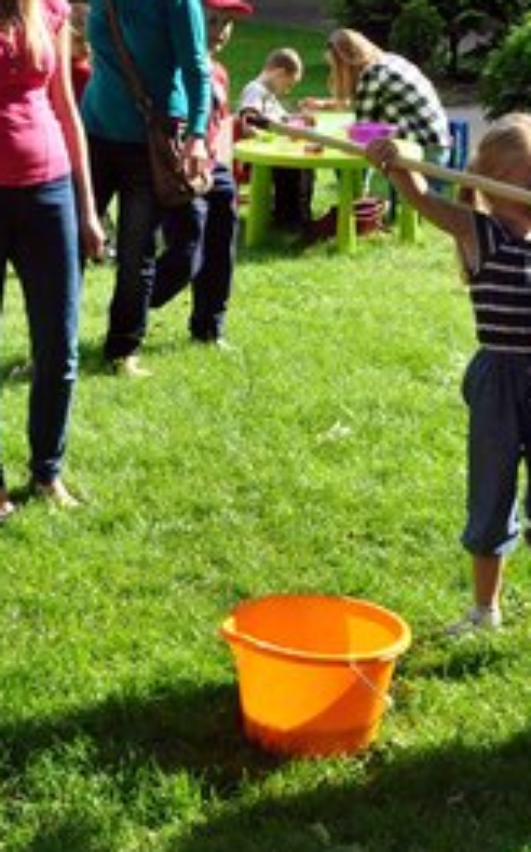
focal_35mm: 83
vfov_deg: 24.9
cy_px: 402
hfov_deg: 15.6
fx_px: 1925
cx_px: 126
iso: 200
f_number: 9
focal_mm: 22
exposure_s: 1/160
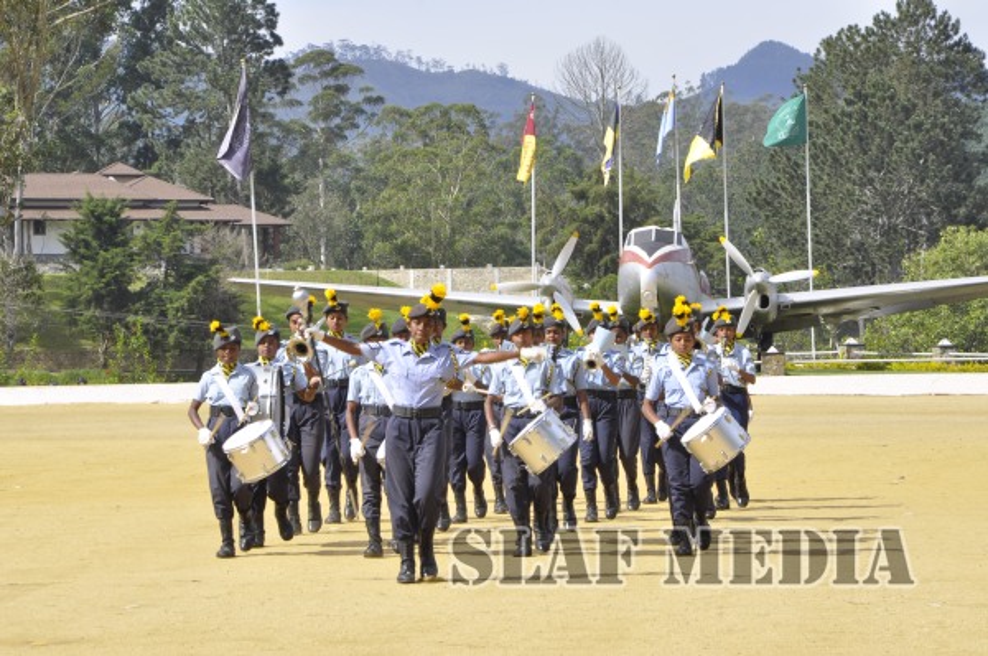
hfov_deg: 13.1
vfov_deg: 8.7
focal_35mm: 158
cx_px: 494
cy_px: 328
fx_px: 4316
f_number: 14
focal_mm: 105
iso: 200
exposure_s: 1/100
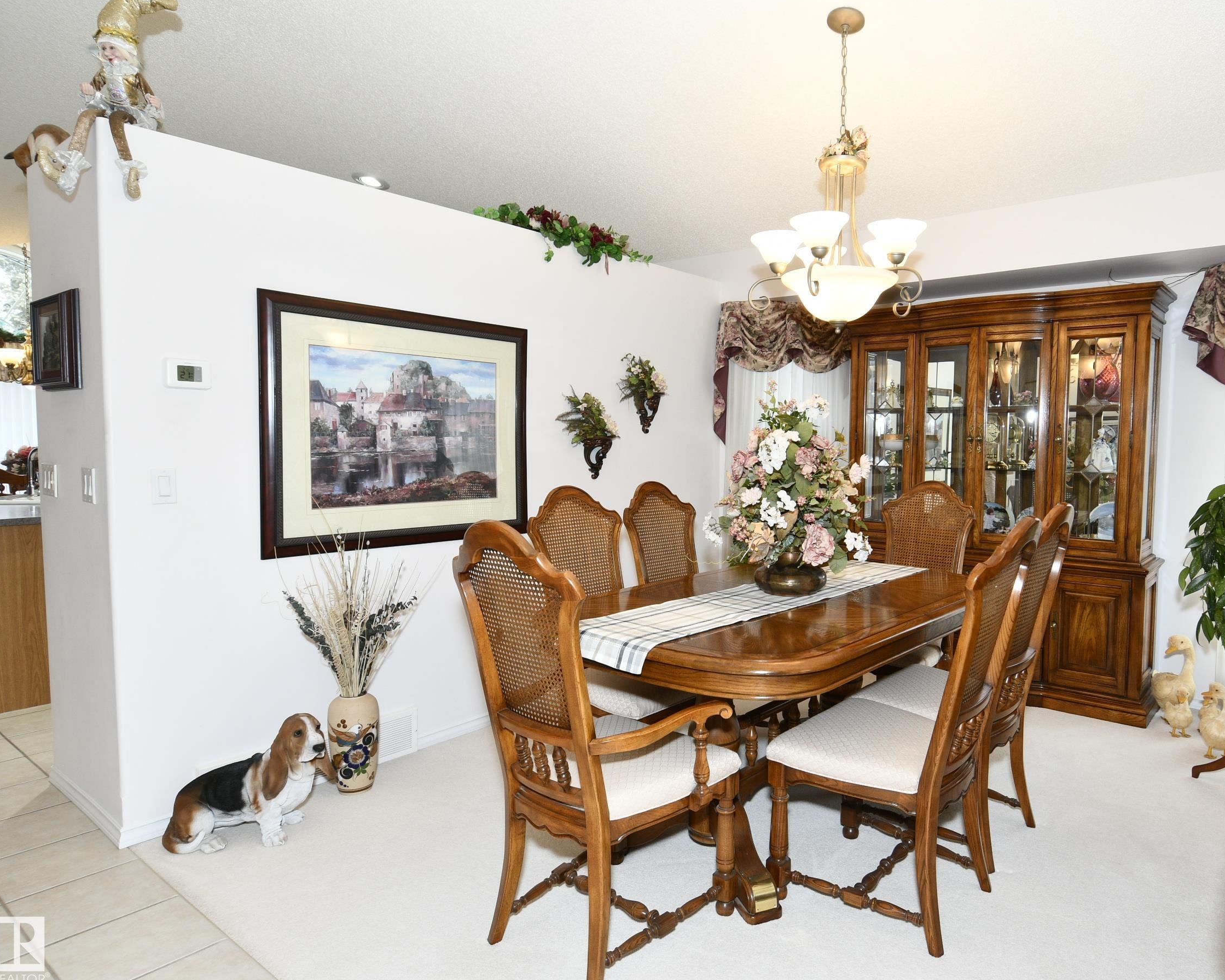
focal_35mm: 21
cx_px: 751
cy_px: 483
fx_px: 761
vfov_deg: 65.5
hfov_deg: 76.5
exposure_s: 1/60
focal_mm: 12
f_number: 5.6
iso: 400
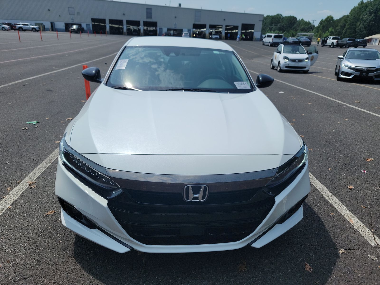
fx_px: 263
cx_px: 190
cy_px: 142
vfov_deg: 56.8
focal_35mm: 24
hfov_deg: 71.6
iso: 50
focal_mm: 6.7
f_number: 1.8
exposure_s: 1/1746
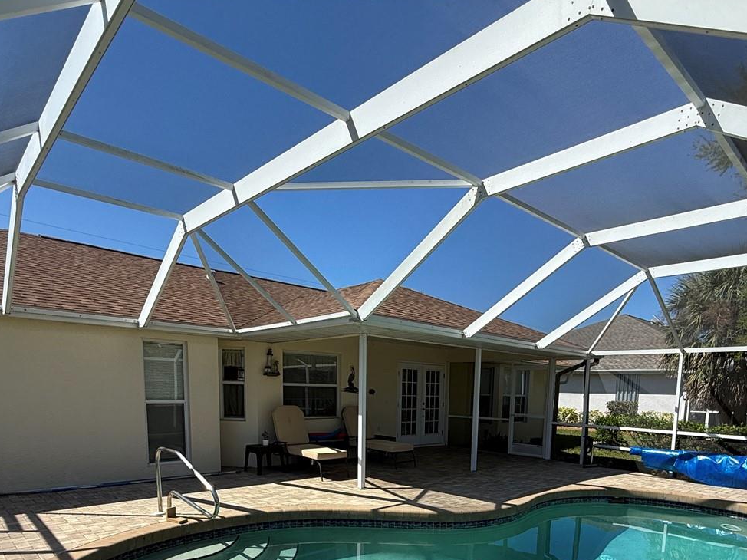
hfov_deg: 73.8
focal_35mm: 23
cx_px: 408
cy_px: 454
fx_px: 496
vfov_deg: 54.5
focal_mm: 2.22
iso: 50
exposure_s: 1/1125
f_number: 2.2
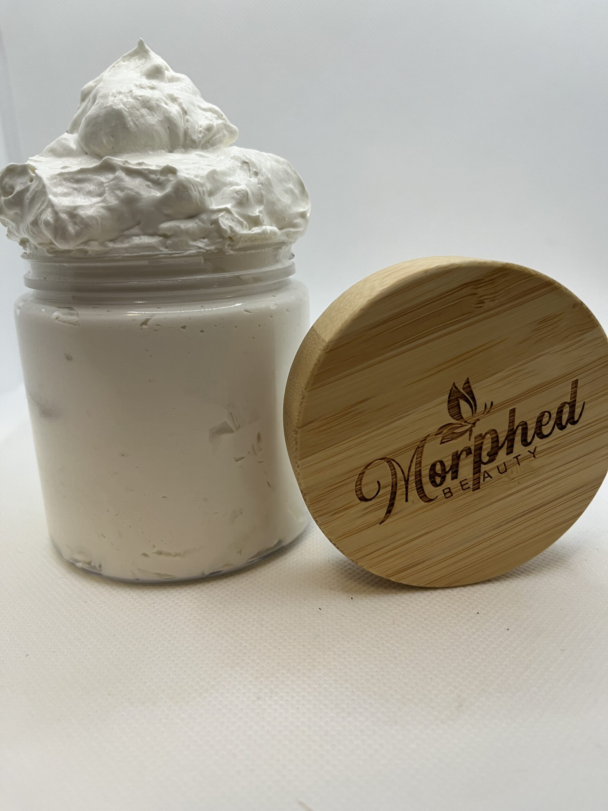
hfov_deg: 53.1
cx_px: 304
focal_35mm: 26
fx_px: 609
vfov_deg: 67.3
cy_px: 406
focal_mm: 5.1
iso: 80
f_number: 1.6
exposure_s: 1/60
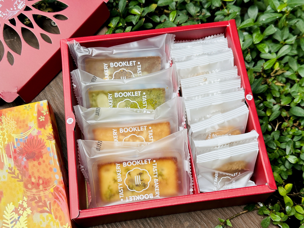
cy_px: 114
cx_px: 152
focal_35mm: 48
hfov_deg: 39.7
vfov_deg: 30.3
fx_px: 422
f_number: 1.78
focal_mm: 6.86
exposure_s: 1/240
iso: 64
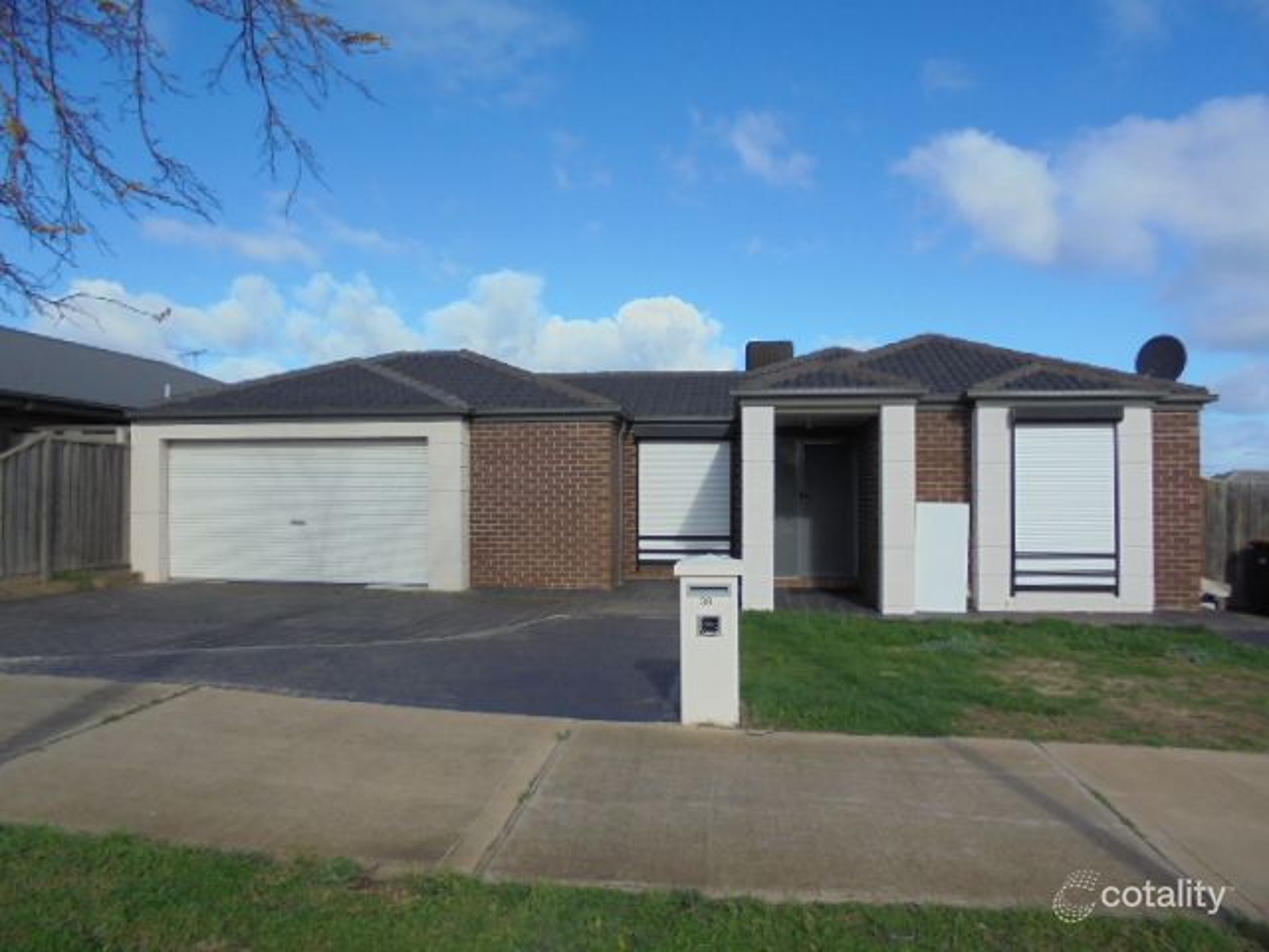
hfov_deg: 67.3
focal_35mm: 26
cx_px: 634
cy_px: 476
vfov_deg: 53.1
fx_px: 953
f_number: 11.5
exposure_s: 1/125
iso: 100
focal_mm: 4.6
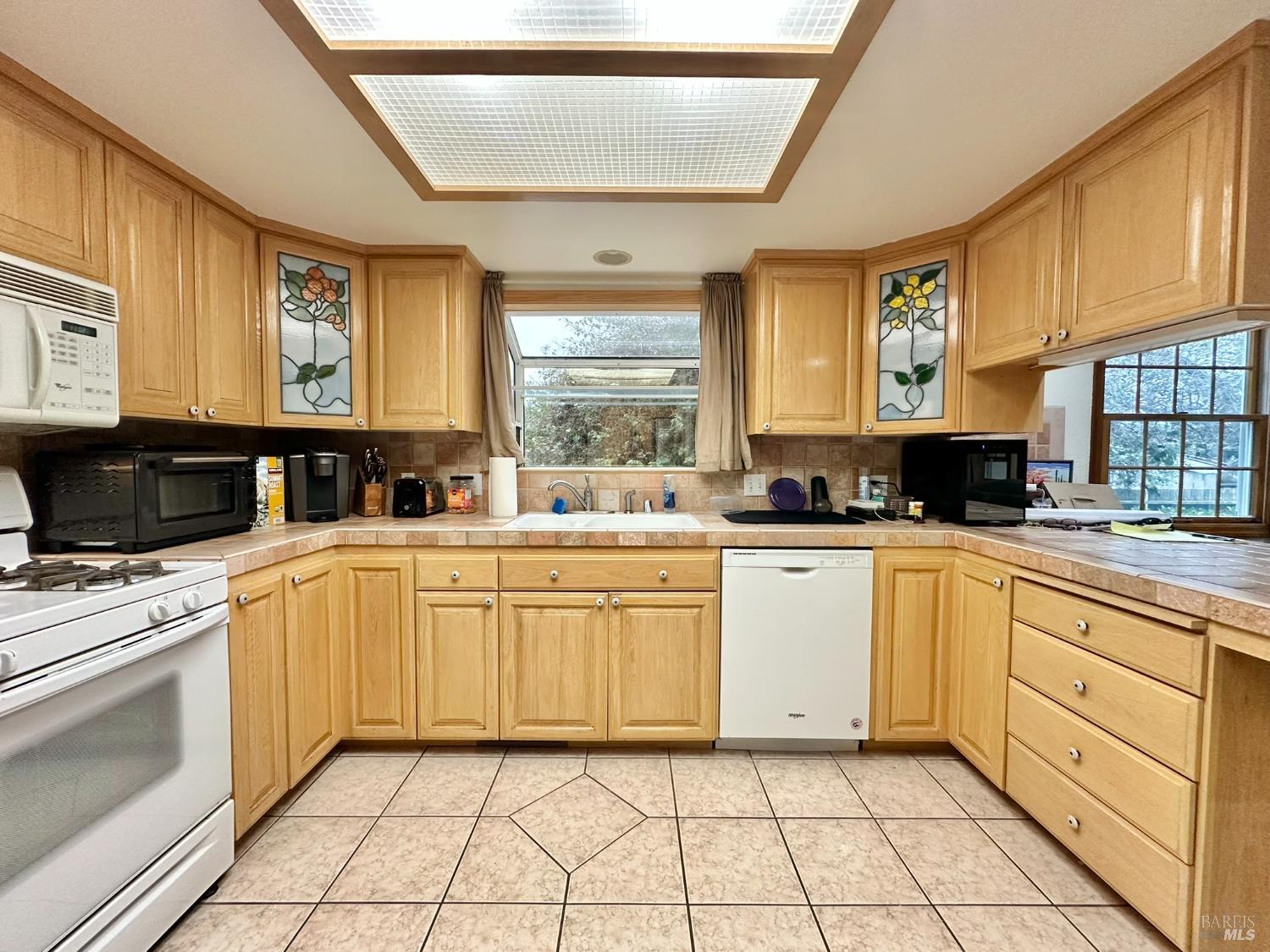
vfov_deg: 85.7
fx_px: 514
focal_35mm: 14
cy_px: 476
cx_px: 635
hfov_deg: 102.1
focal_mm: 2.22
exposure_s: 1/120
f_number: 2.2
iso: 250
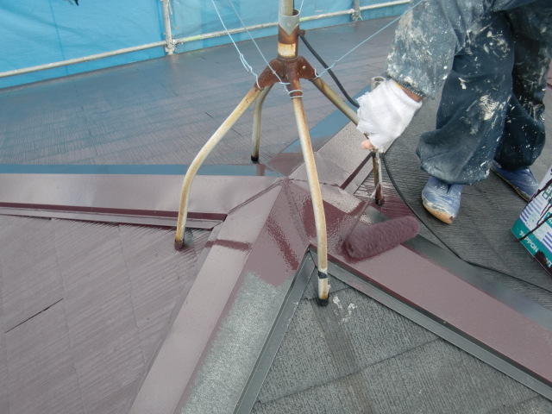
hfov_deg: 49.0
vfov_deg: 37.7
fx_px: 606
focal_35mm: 38
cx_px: 276
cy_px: 207
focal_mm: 6.66
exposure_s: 1/60
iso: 64
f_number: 3.9
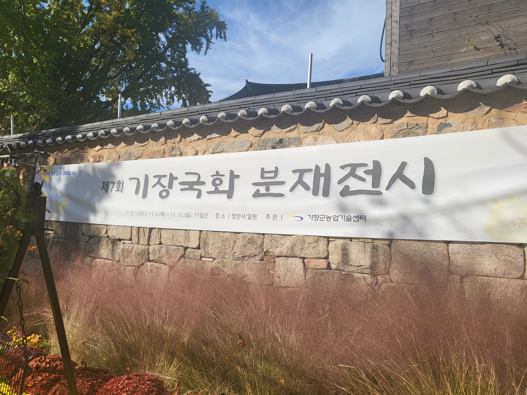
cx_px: 264
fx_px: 396
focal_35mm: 26
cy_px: 198
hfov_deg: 67.3
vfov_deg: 53.1
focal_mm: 4.25
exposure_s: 1/4210
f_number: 1.8
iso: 50
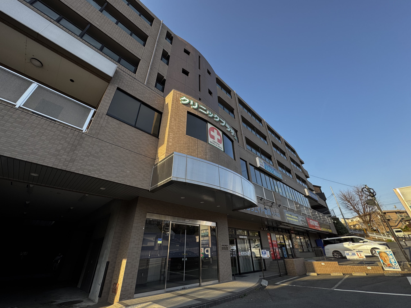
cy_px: 154
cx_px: 206
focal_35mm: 14
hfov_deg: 102.1
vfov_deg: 85.7
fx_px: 166
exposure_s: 1/375
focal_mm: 2.22
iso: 40
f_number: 2.2
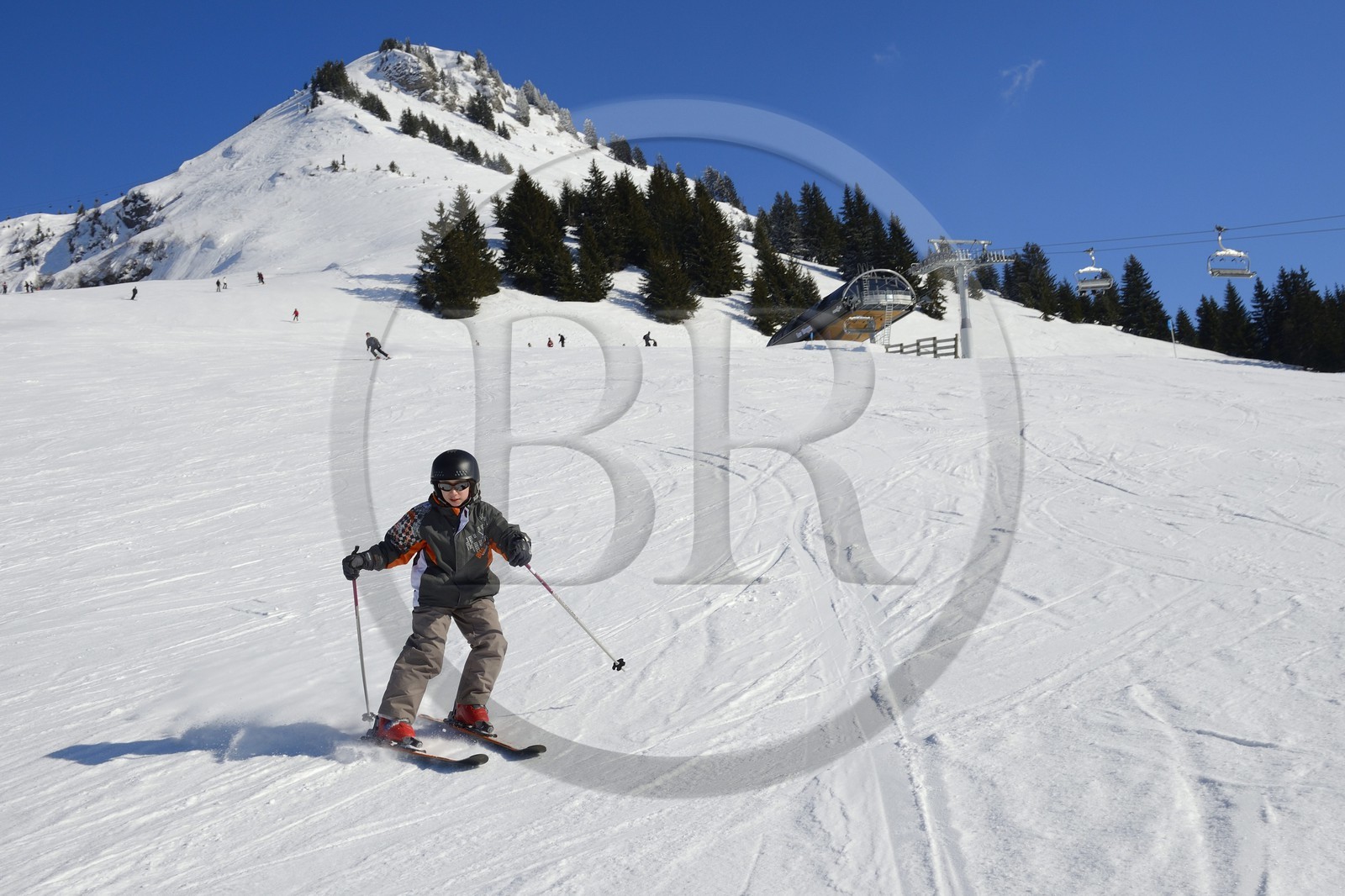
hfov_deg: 63.7
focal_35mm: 29
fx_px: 1083
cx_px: 672
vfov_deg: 44.9
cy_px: 448
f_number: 10
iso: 200
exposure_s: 1/800
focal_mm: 29
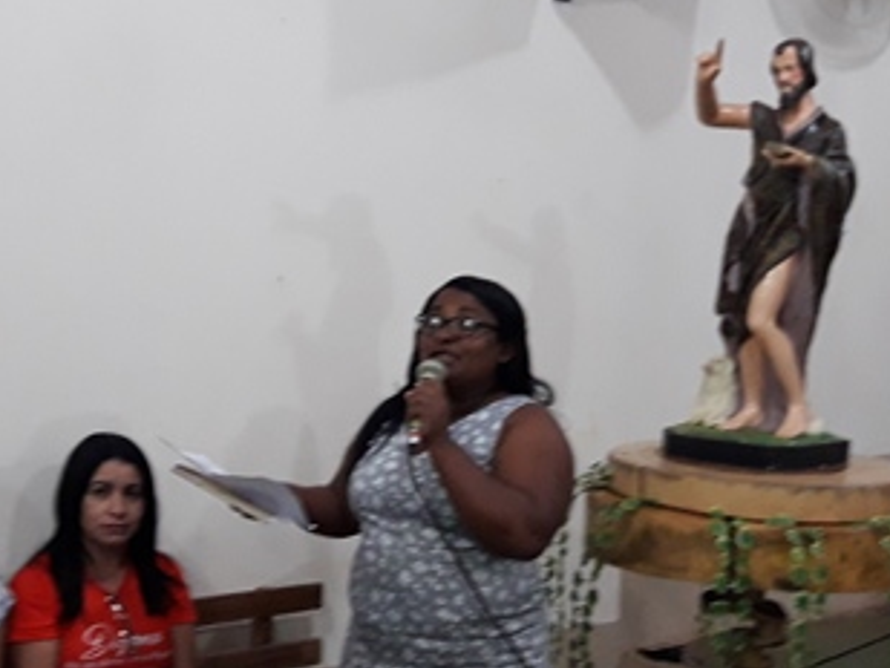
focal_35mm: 58
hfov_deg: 32.9
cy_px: 455
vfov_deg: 25.1
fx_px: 1492
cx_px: 300
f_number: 1.9
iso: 200
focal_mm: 3.7
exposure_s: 1/24
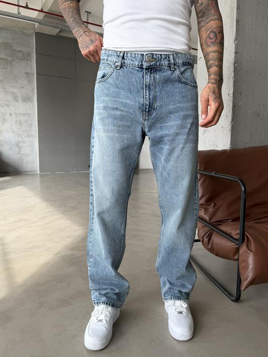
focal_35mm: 27
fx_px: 279
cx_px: 142
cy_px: 179
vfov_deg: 65.3
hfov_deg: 51.3
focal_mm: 6.76
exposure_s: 1/423
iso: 80
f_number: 1.78
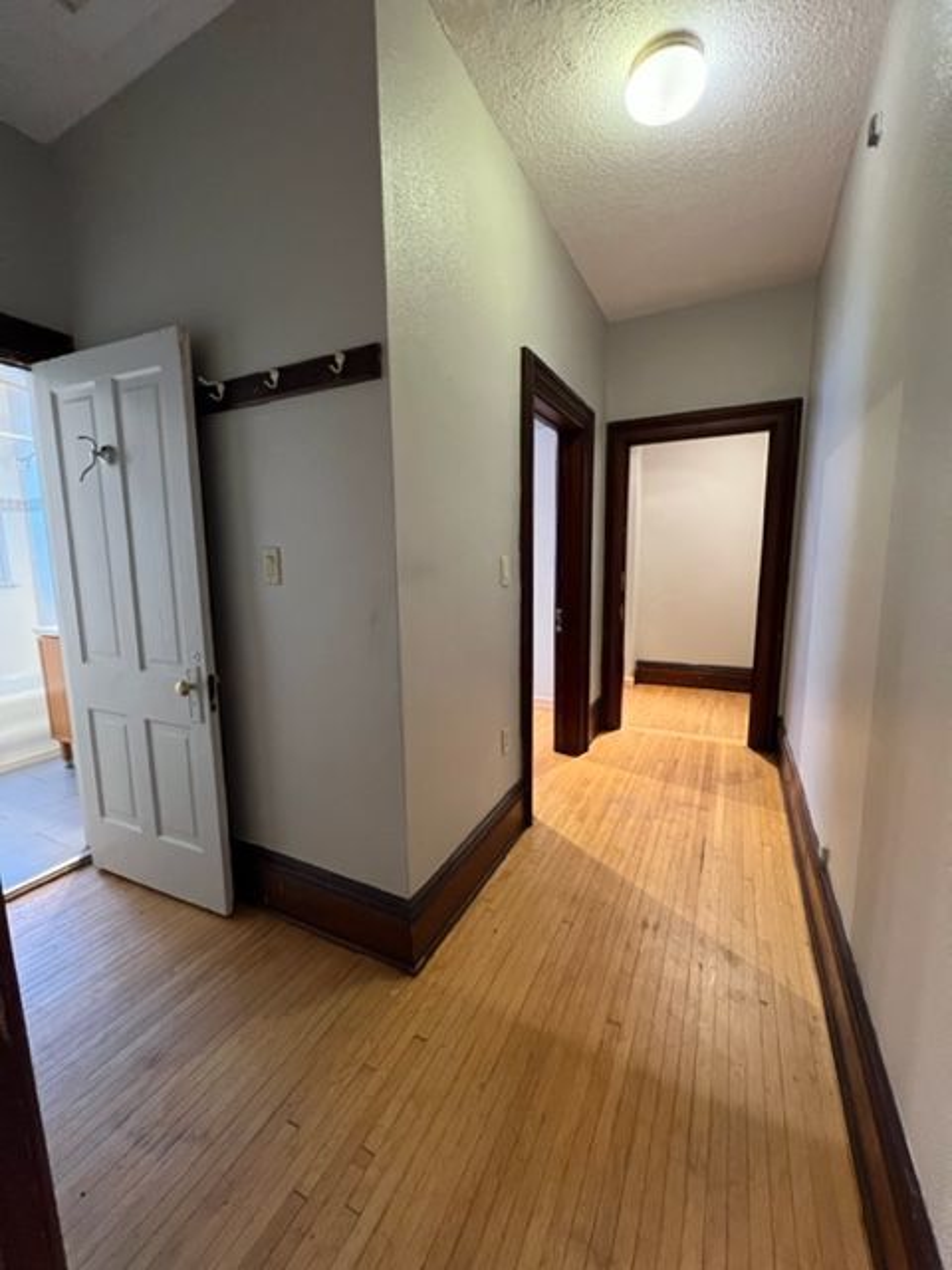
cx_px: 476
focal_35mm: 13
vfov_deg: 106.2
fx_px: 477
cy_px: 635
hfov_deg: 89.9
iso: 640
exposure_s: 1/60
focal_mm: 1.57
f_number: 1.8
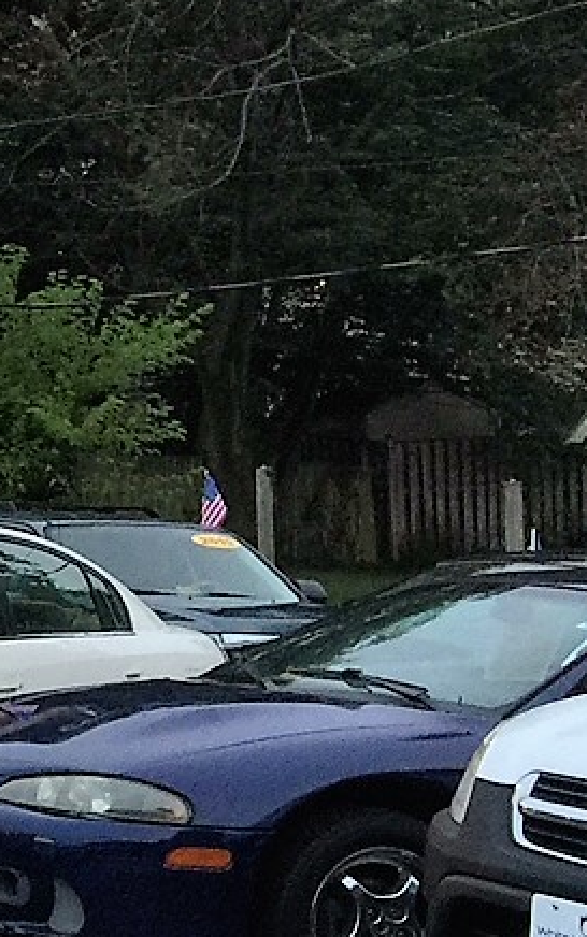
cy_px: 333
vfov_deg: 18.1
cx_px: -1148
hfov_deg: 9.2
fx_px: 2940
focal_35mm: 115
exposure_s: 1/15
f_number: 2.2
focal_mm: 4.15
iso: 32
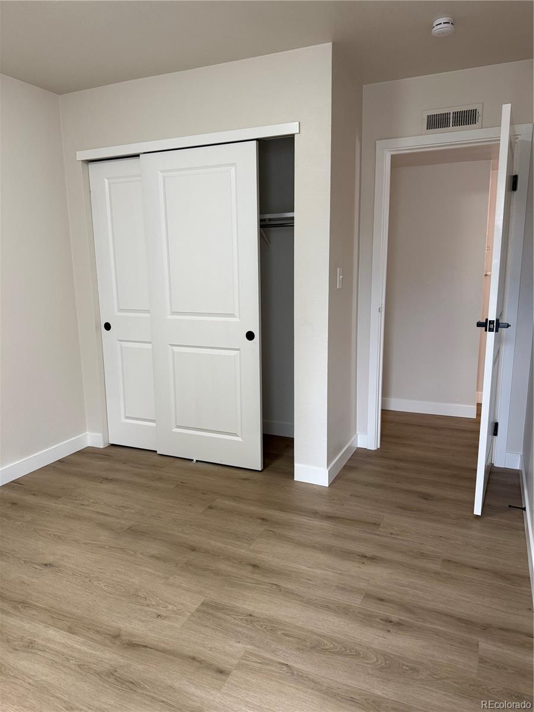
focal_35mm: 24
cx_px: 267
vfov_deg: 71.6
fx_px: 494
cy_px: 356
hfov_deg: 56.8
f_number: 1.78
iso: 200
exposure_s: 1/120
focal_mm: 6.76
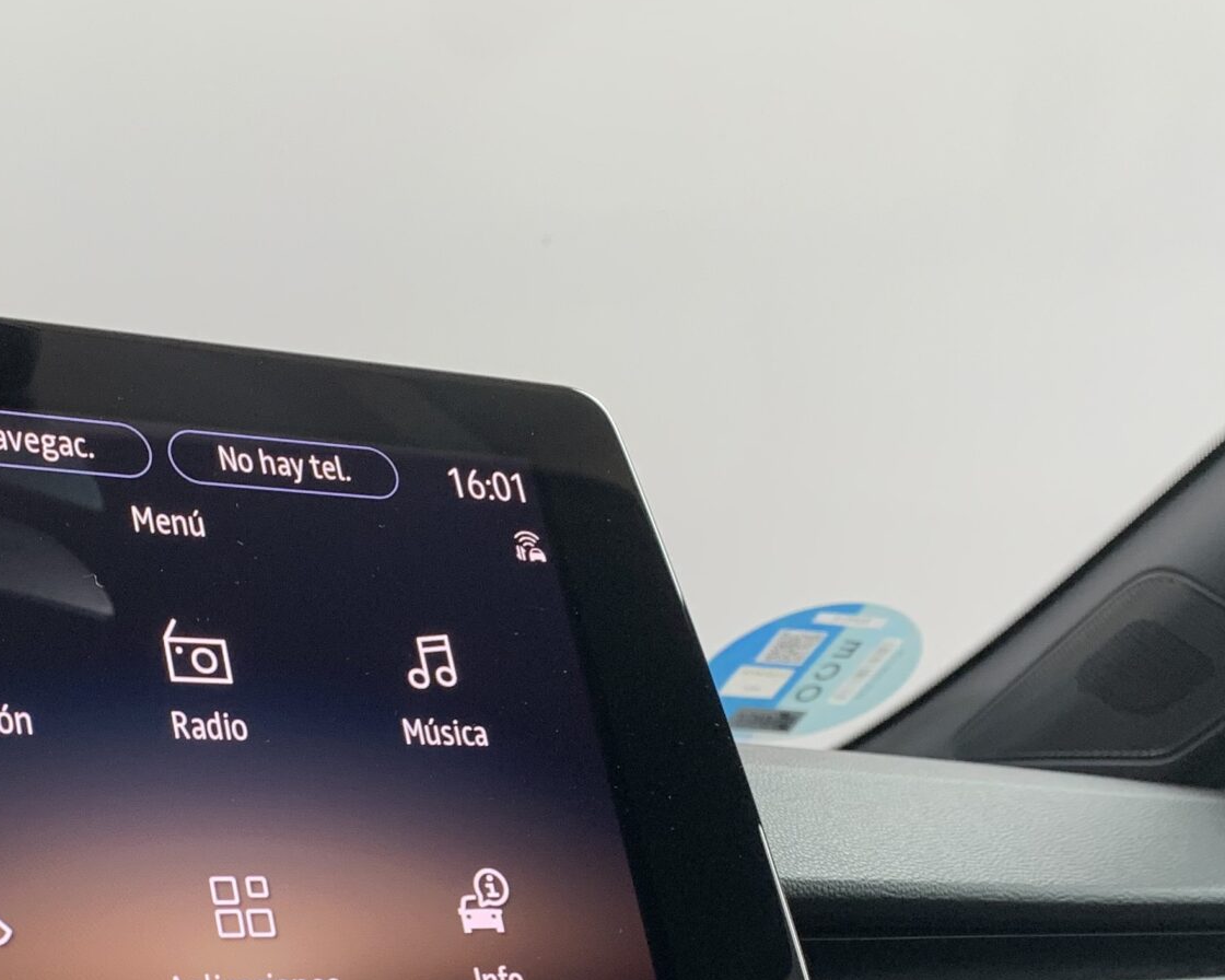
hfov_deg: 31.3
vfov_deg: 25.4
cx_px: 184
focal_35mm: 58
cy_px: 896
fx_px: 2103
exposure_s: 1/108
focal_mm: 4.25
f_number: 1.8
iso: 100
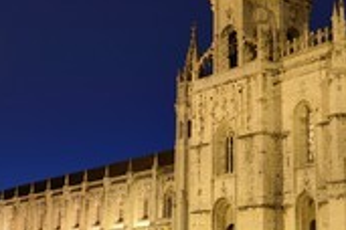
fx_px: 730
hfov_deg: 26.5
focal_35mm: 76
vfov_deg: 17.9
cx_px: 227
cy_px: 101
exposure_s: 1/15
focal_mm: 31
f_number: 3.2
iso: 1600
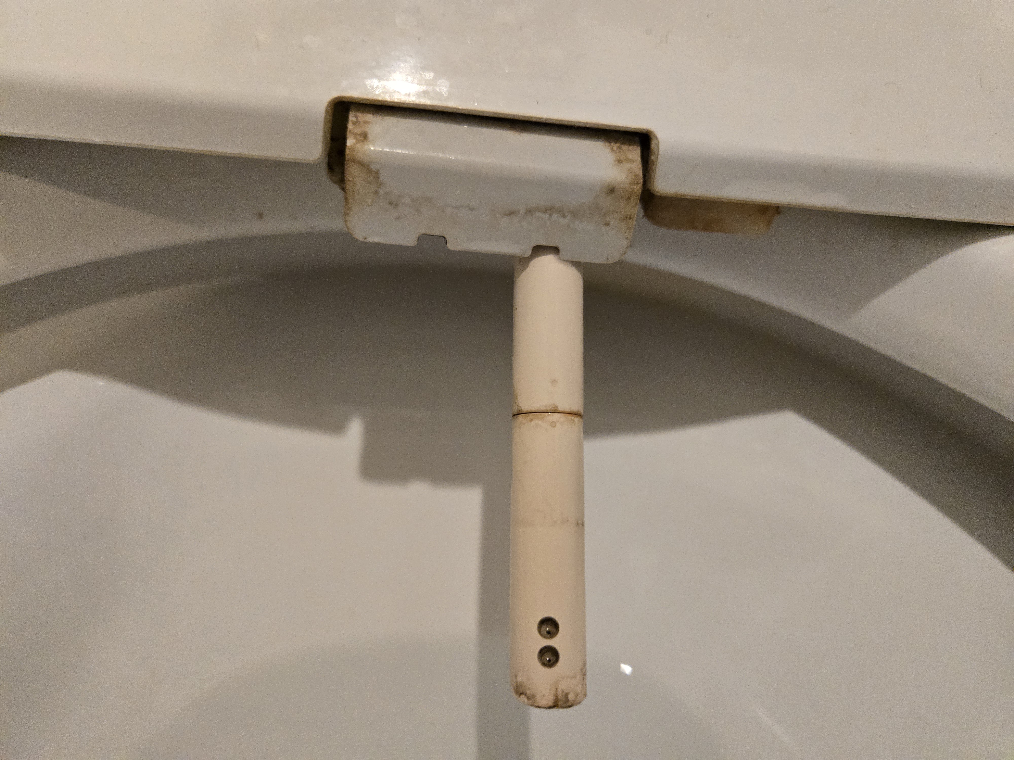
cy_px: 380
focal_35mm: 23
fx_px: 674
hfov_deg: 73.9
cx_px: 507
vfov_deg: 58.9
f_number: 1.8
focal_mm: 5.4
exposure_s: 1/100
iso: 800
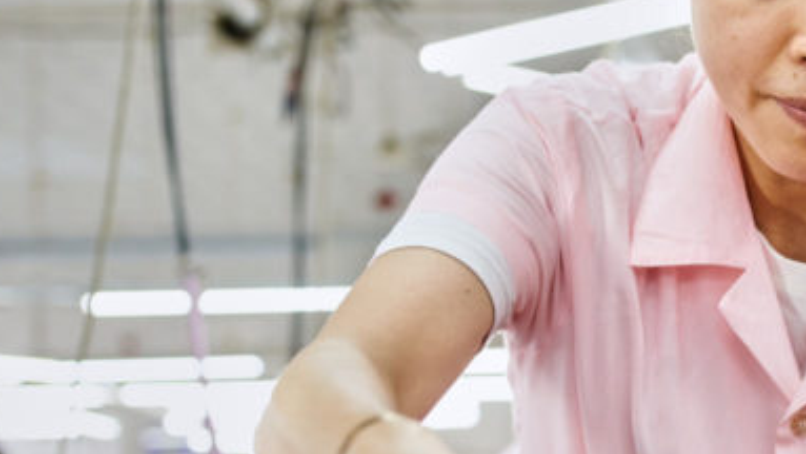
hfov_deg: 21.1
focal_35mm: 98
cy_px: 321
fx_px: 2096
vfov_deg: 12.4
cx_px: 793
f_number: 2.8
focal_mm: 35
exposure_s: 1/200
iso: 640
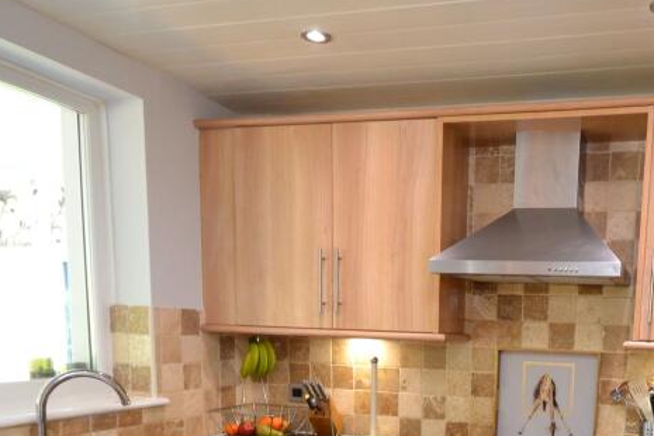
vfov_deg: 36.7
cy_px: 414
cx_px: 511
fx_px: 599
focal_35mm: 33
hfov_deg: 53.9
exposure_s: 1/60
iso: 800
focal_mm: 10
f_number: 3.5
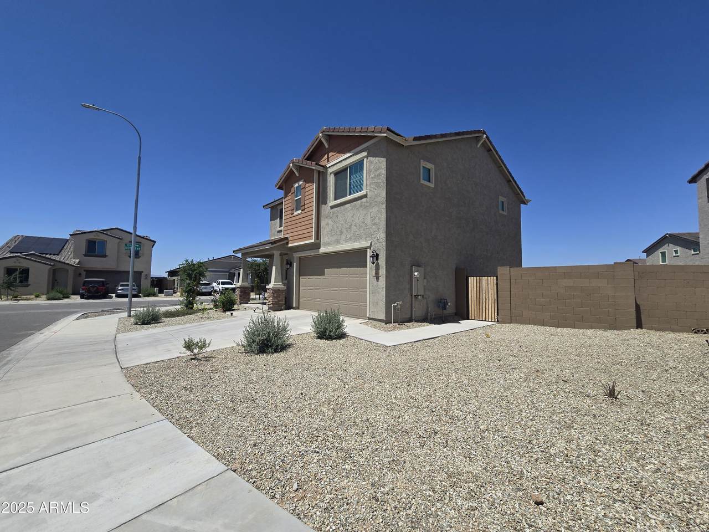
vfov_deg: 89.9
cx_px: 354
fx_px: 266
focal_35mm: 13
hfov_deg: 106.2
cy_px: 266
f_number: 2.2
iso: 50
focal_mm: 2.2
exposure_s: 1/3493
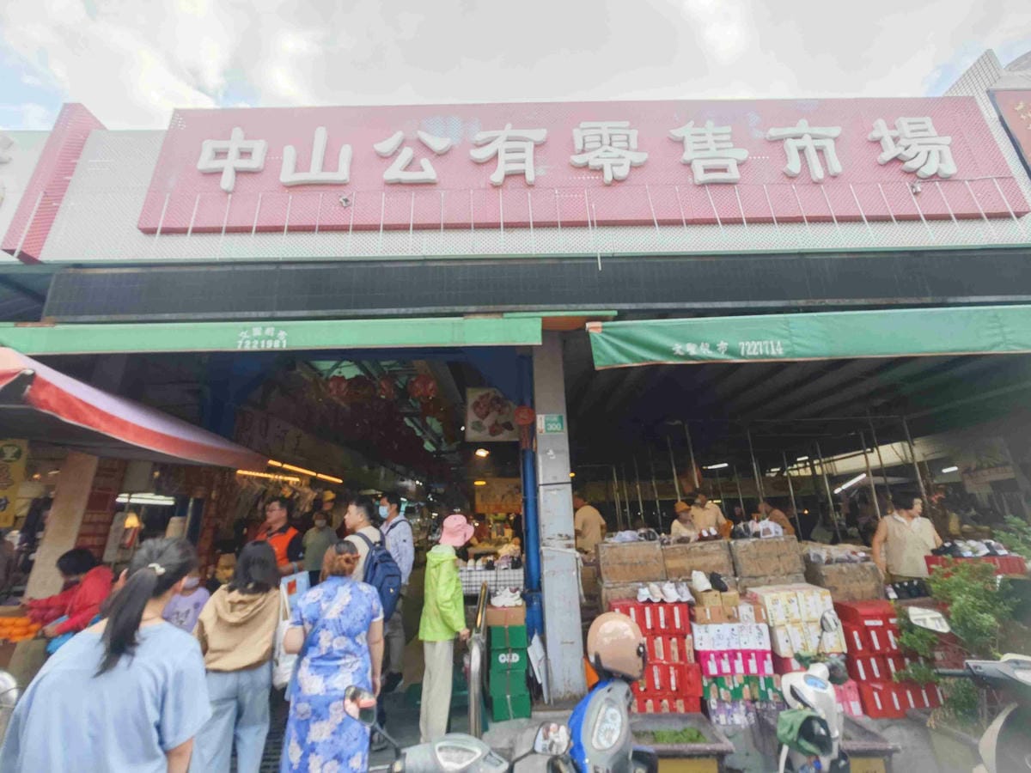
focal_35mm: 12
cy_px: 386
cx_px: 516
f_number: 1.8
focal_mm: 2.03
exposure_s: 1/156
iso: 50
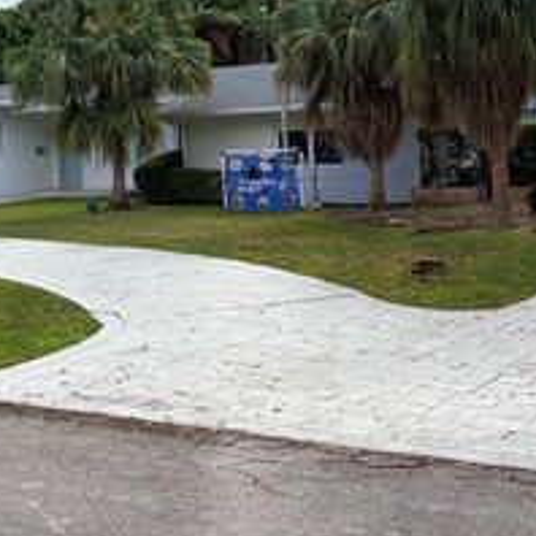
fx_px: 1016
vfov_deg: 29.5
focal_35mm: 58
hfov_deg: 29.5
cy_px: 242
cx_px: 244
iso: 64
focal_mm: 5.96
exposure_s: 1/2208
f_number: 1.6
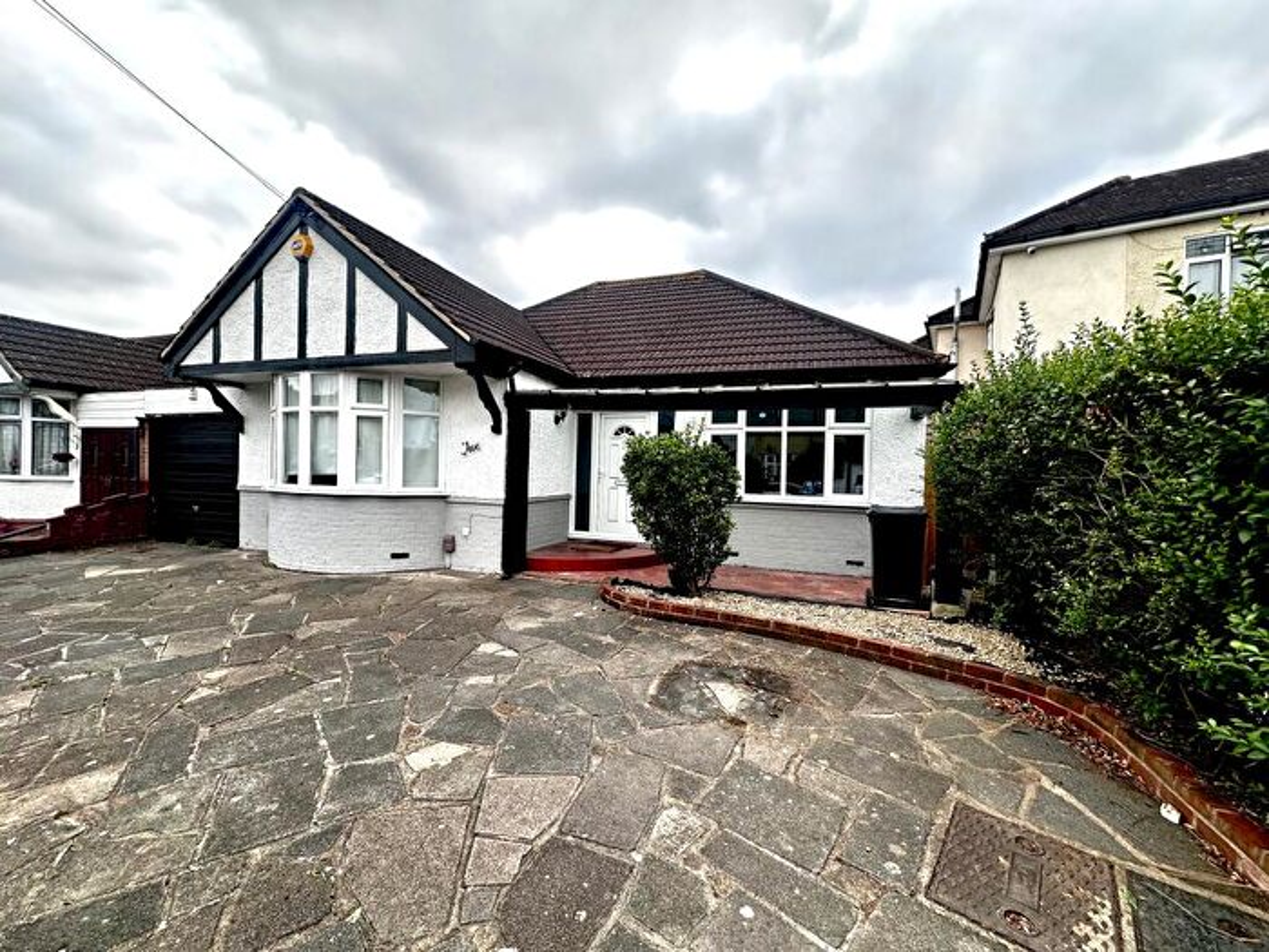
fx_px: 513
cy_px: 476
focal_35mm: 14
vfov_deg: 85.7
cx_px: 634
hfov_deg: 102.1
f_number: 2.2
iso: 40
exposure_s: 1/320
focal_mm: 2.22
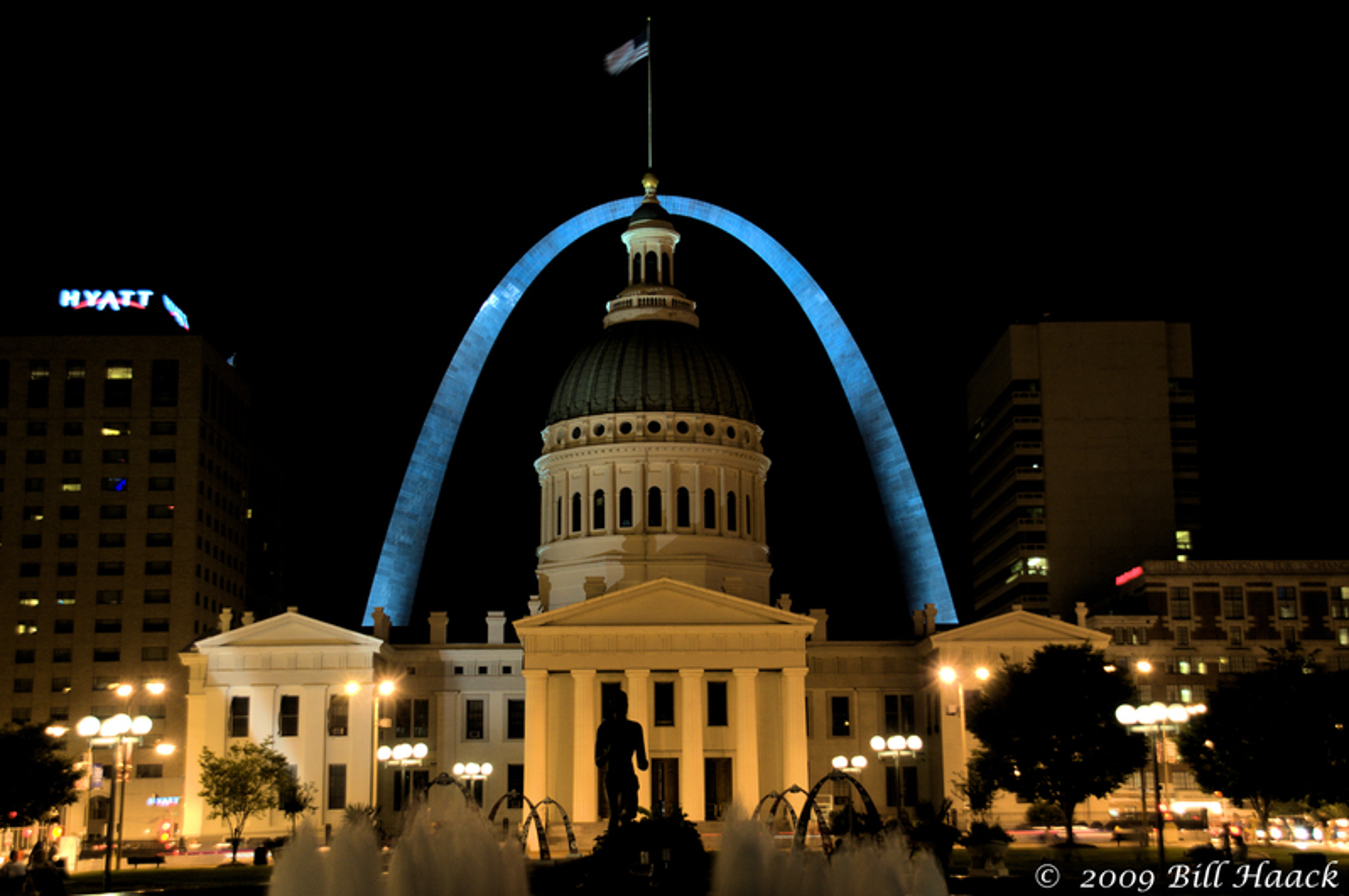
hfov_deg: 41.2
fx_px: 1797
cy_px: 448
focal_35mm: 48
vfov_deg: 28.0
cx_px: 674
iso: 200
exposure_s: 1/1.3
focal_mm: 32
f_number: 5.6
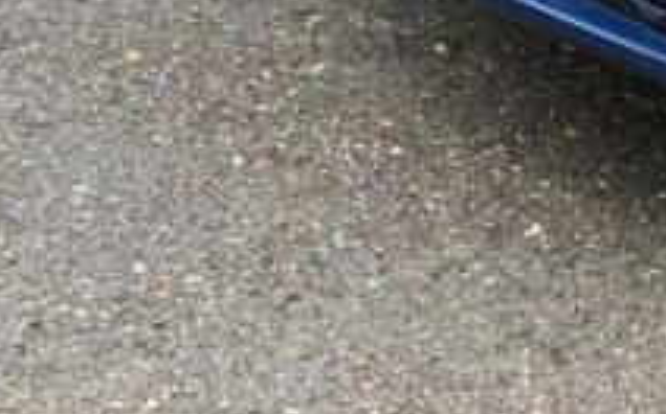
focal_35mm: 125
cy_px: -380
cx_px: 1480
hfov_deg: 13.4
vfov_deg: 9.8
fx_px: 2266
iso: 50
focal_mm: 4.25
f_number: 1.8
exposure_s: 1/121
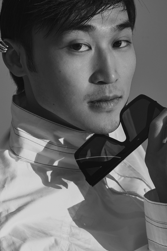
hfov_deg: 21.2
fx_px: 445
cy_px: 98
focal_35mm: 64
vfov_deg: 31.3
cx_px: 96
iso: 400
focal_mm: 50
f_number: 8
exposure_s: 1/200
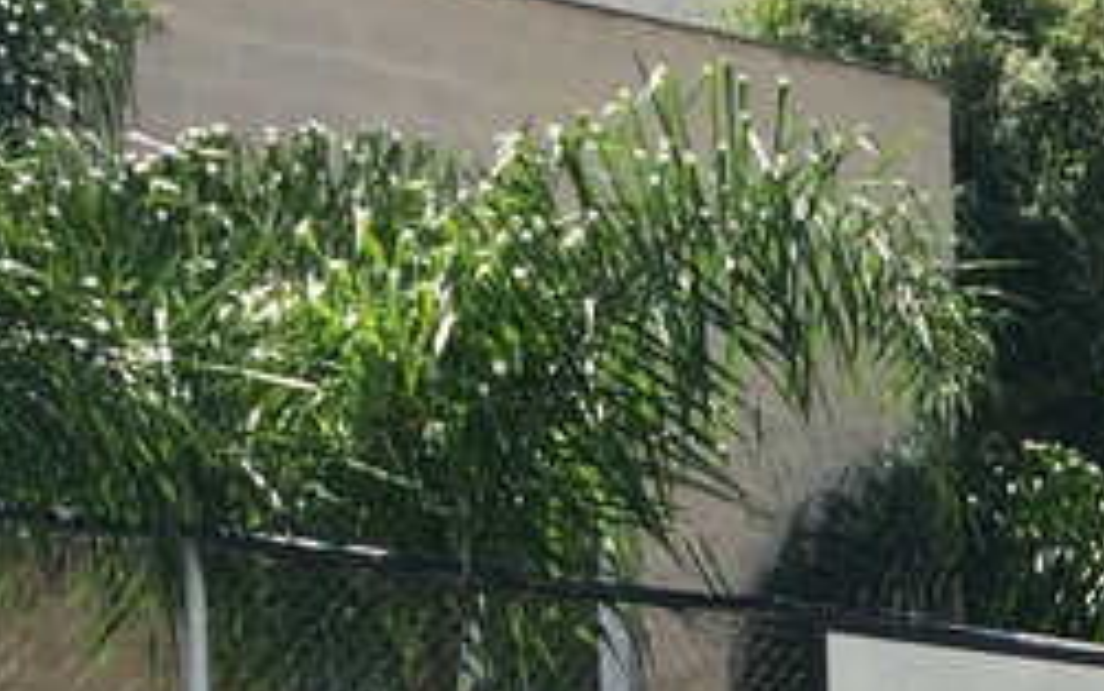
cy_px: 1778
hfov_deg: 12.4
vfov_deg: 7.9
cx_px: 2111
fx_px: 4574
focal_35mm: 152
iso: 32
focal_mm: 4.12
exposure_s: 1/1208
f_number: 2.2
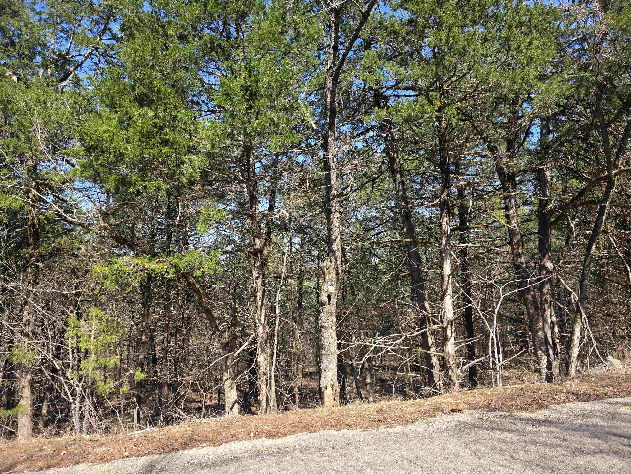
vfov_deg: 58.9
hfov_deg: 73.9
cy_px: 237
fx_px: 419
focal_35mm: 23
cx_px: 316
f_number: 1.7
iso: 80
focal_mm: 6.3
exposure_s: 1/1546
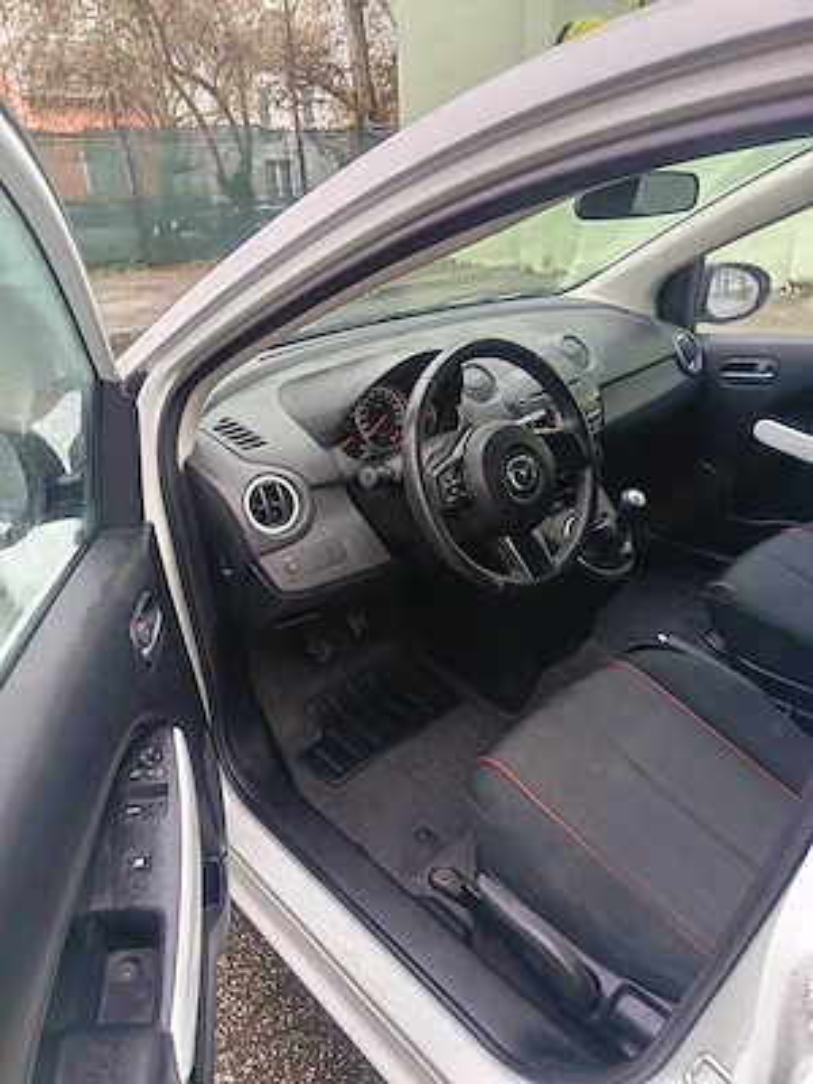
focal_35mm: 24
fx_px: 752
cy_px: 542
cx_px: 406
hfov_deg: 56.8
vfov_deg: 71.6
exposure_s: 1/50
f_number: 1.75
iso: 454
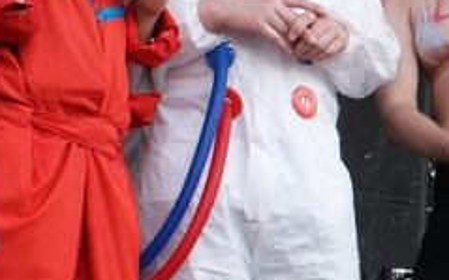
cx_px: 612
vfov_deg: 9.3
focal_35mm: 141
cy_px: 155
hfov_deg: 14.1
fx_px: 1724
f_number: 6.3
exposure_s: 1/60
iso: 100
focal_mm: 22
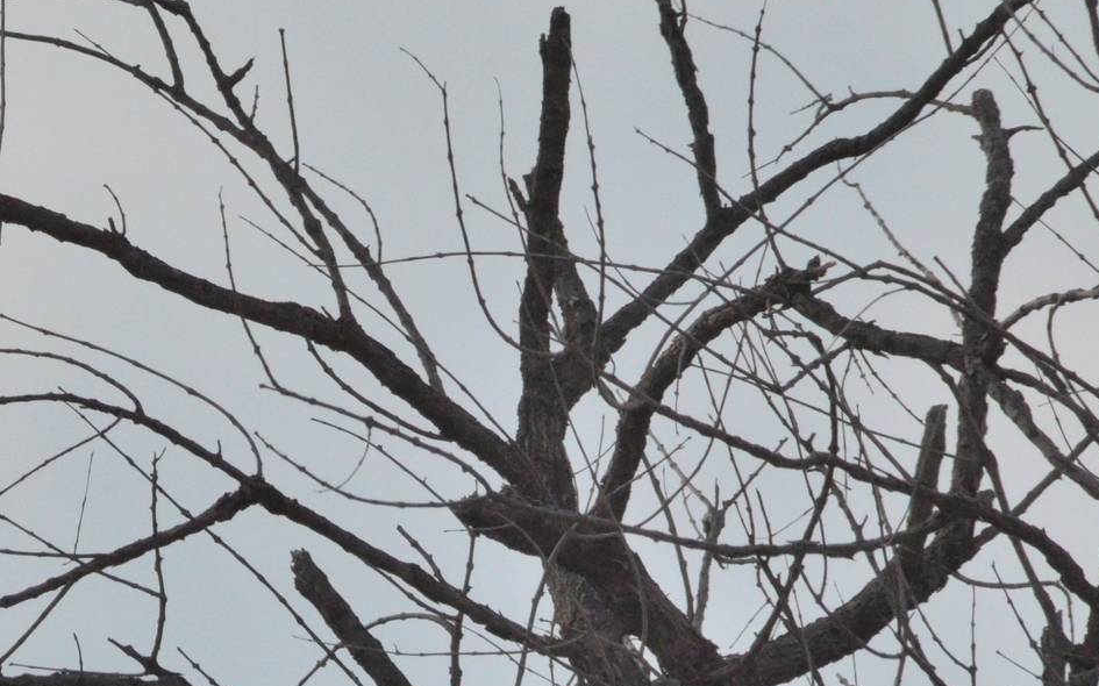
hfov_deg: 1.6
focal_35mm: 1292
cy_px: 362
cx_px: 186
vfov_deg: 1.0
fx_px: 38686
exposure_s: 1/3200
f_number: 14
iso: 2500
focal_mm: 500
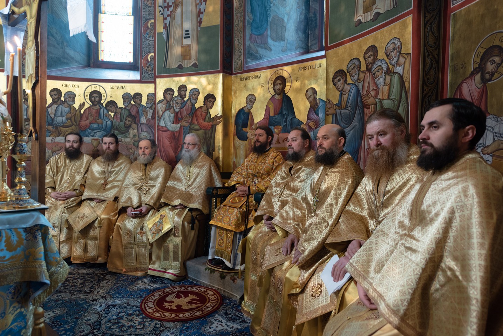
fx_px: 335
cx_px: 252
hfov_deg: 73.7
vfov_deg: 53.2
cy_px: 168
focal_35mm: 24
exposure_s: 1/13
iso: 400
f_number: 3.5
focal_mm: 24
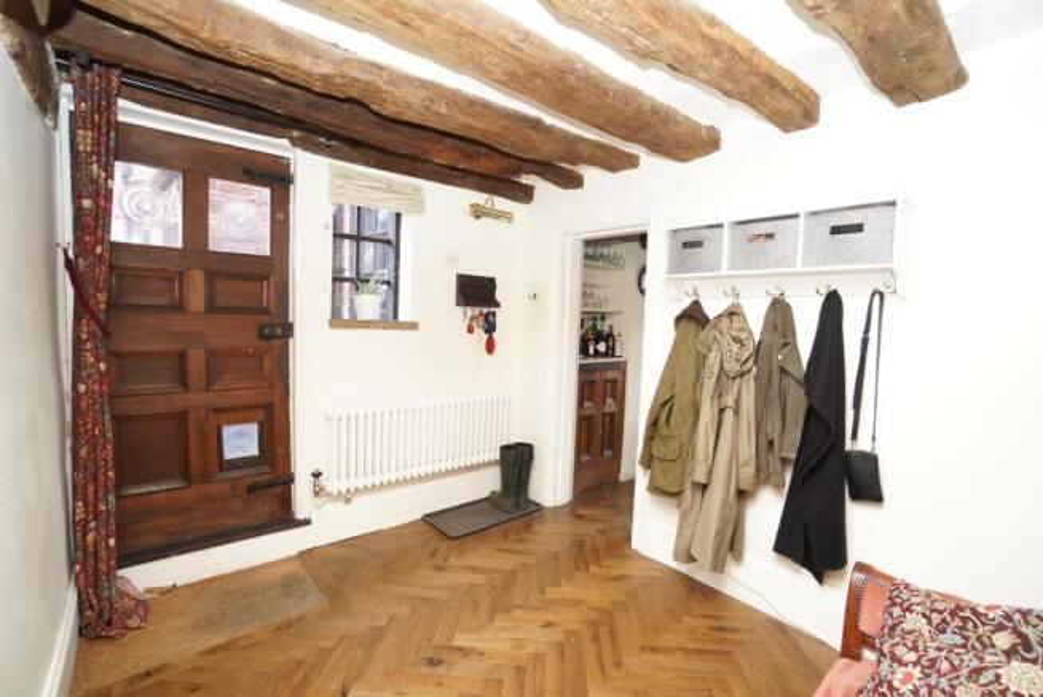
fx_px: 435
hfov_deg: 100.4
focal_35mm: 15
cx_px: 522
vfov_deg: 77.4
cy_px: 348
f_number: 4
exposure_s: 1/60
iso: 3200
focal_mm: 10
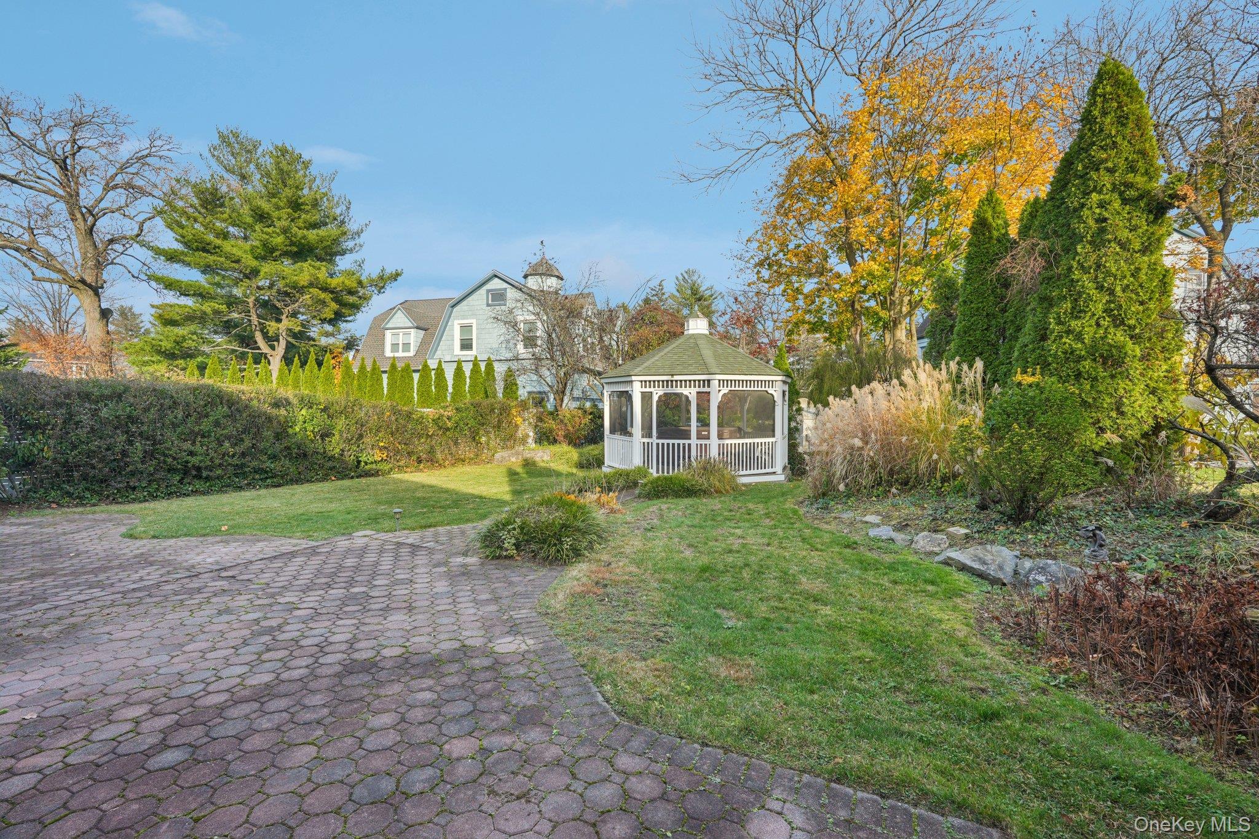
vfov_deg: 72.0
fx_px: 577
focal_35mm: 16
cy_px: 420
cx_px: 630
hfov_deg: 95.0
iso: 100
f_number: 9
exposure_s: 1/80
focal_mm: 16.5
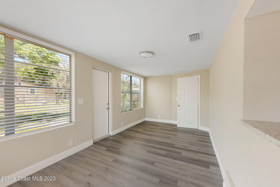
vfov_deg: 81.3
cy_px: 94
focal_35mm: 14
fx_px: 109
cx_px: 140
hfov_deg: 104.2
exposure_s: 1/125
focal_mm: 14
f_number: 8
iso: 400
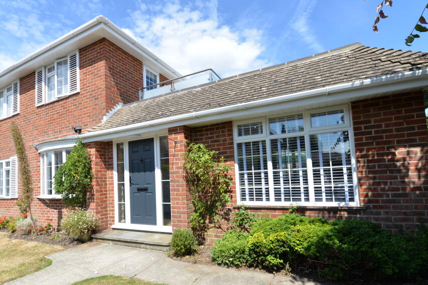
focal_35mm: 18
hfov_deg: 89.9
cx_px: 201
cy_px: 167
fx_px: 214
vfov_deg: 66.9
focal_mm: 15
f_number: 10
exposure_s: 1/400
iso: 500
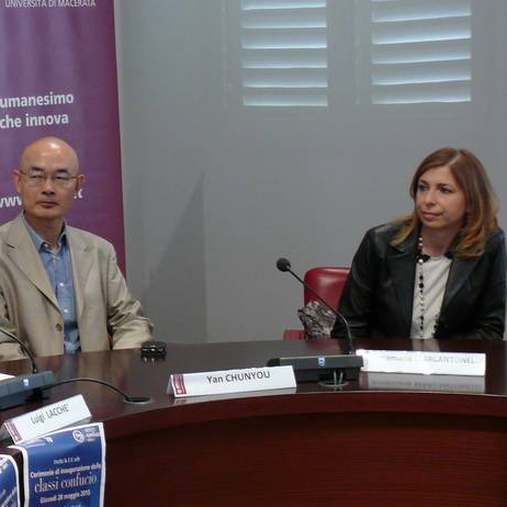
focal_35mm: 85
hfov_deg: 18.9
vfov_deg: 20.4
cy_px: 282
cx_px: -148
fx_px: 1408
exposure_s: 1/13
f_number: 2.8
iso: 200
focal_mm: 7.9
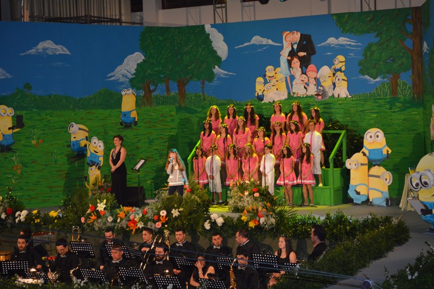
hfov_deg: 24.6
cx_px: 217
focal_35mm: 82
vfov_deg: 16.5
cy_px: 144
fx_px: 994
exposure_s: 1/60
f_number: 5.6
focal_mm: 55
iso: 1250
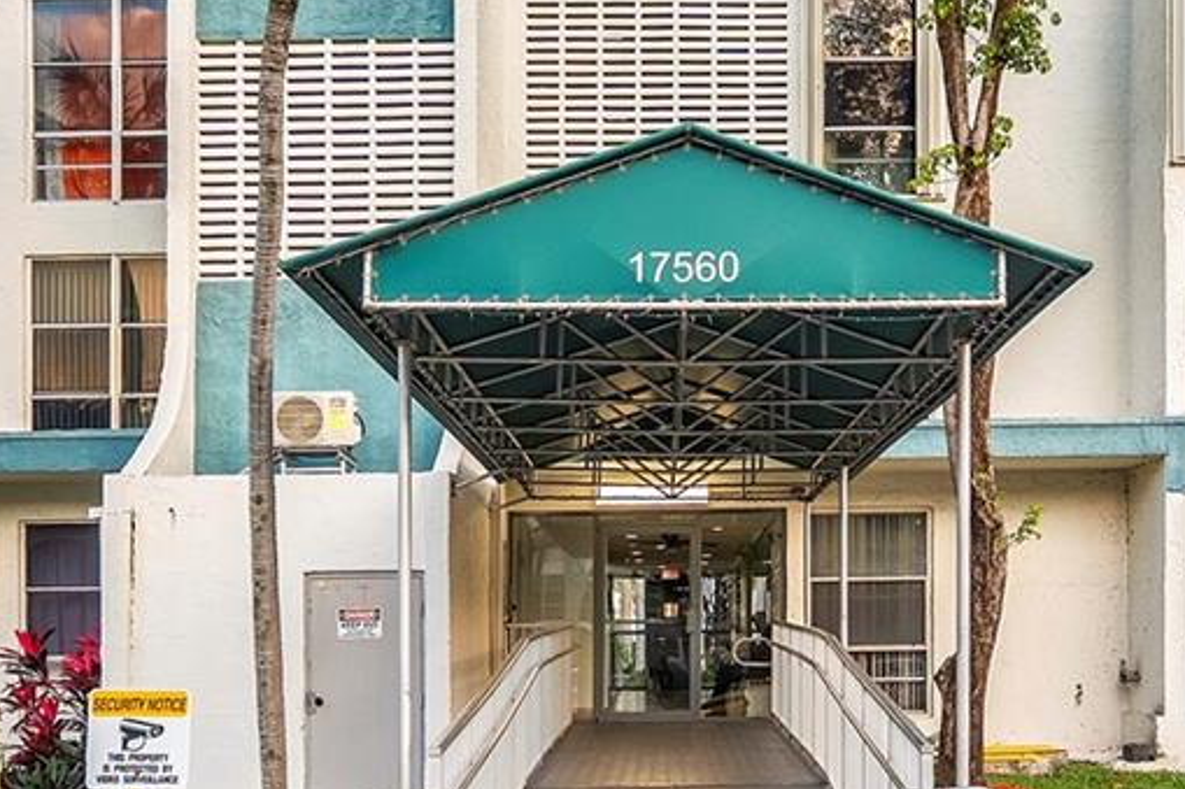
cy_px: 254
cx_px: 708
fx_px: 1448
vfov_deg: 30.2
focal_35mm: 44
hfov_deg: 44.3
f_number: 4
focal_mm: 14
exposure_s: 1/160
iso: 320
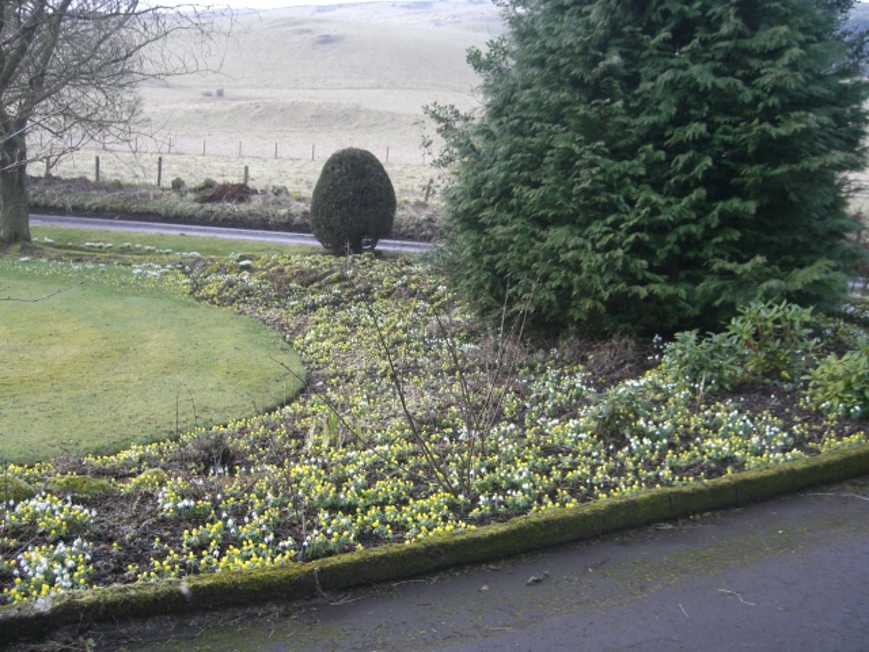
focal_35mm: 38
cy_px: 326
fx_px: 954
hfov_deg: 49.0
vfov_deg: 37.7
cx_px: 434
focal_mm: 7.9
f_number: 2.8
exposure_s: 1/100
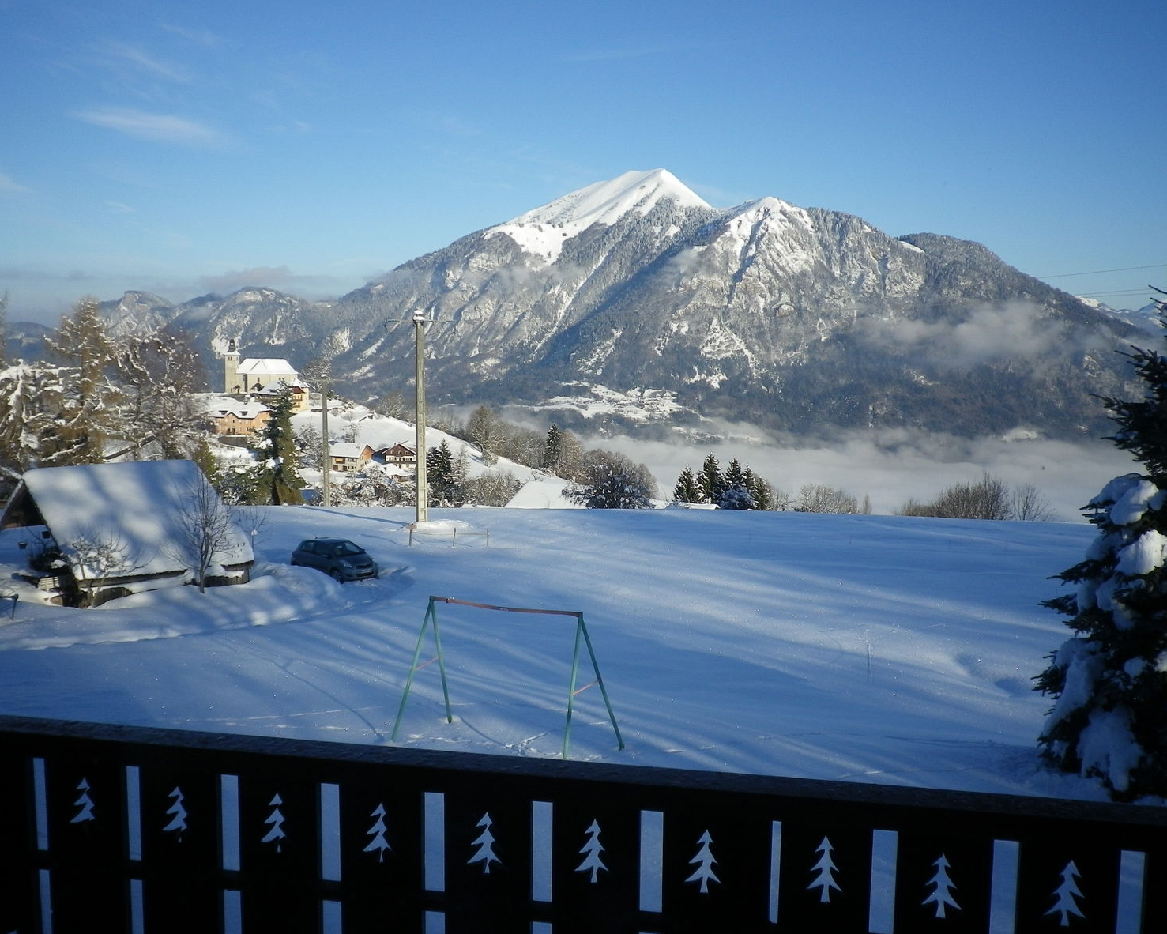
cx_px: 628
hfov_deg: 49.0
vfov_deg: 40.1
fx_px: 1278
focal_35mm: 37
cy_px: 469
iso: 80
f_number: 3.9
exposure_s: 1/640
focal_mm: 6.36
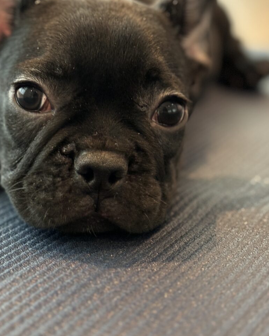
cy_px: 97
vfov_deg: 23.4
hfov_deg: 18.9
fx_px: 806
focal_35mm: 81
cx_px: 81
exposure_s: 1/25
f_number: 1.6
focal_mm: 5.96
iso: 250
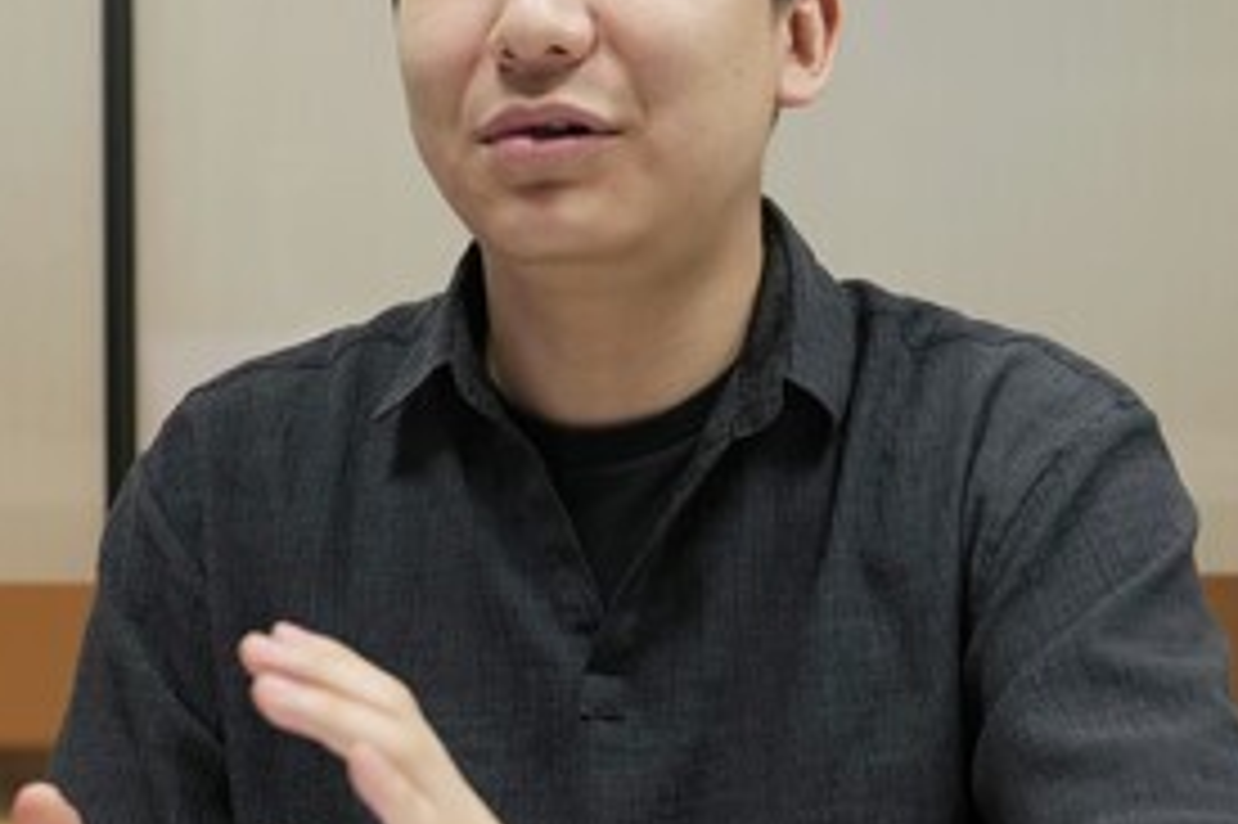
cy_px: 306
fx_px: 2474
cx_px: 455
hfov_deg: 28.0
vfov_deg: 18.9
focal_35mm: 72
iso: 160
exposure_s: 1/50
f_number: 2.8
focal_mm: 33
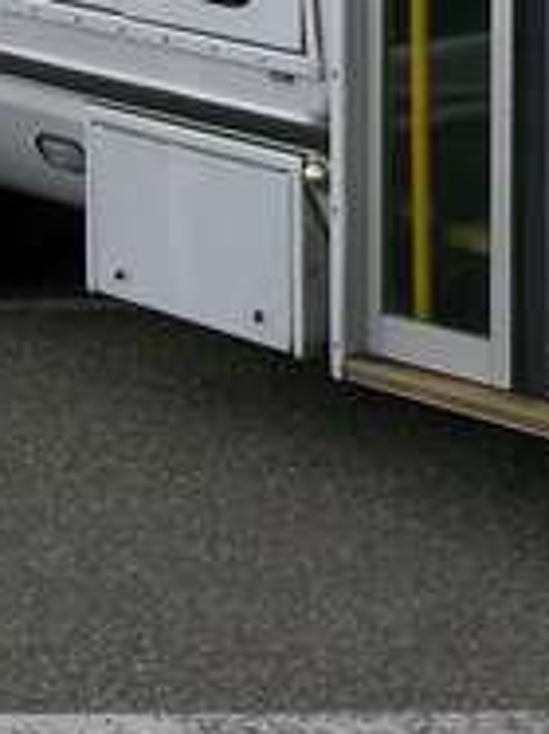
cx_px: 827
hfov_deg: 9.4
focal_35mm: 154
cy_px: -271
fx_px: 3260
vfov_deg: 12.4
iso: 80
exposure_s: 1/400
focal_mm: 6
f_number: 4.8
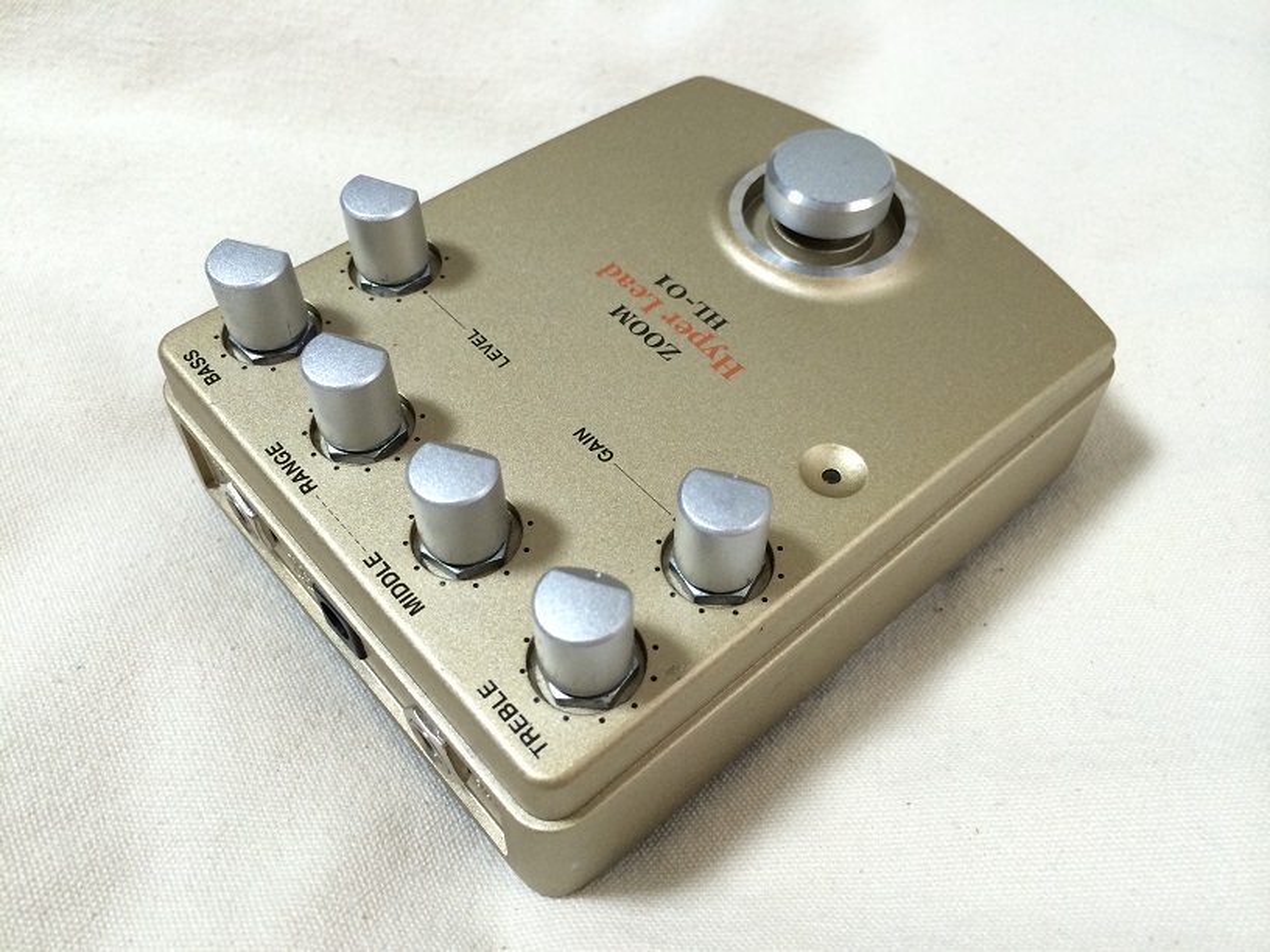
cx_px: 635
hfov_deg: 60.0
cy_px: 476
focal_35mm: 30
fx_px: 1101
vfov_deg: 46.8
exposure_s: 1/33
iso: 160
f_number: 2.2
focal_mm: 4.12
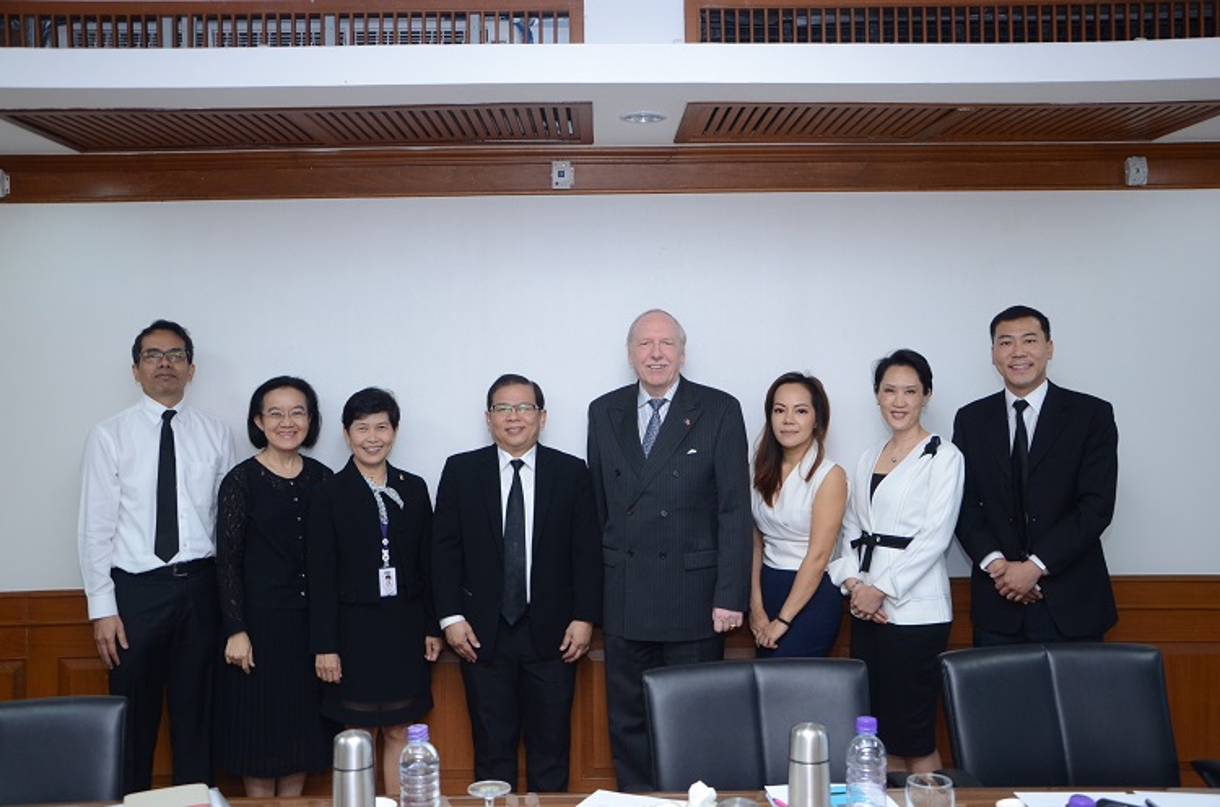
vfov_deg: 36.7
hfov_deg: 53.2
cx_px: 610
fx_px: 1217
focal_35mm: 36
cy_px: 404
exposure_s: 1/100
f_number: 5.6
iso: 800
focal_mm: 24
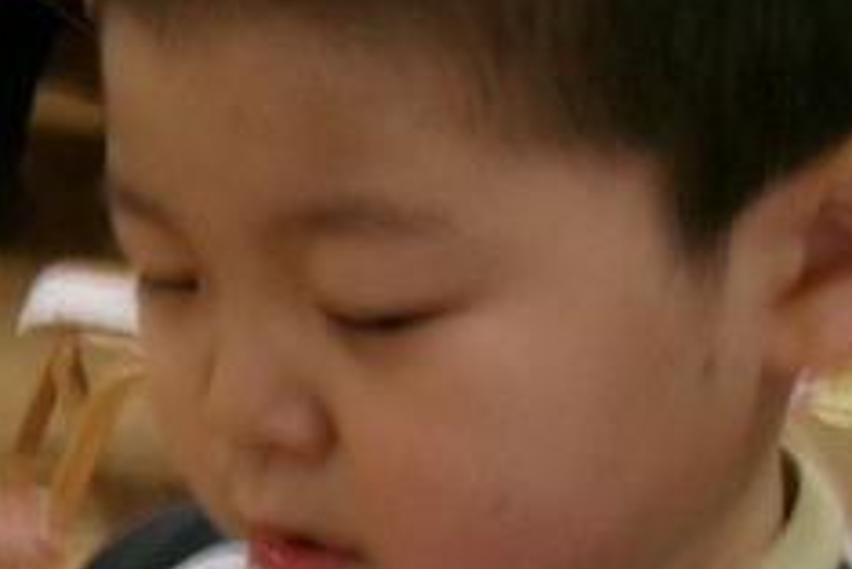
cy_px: 623
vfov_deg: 10.9
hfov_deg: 13.7
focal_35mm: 124
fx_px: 2936
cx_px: -935
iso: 185
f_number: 3.9
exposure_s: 1/34
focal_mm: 5.1
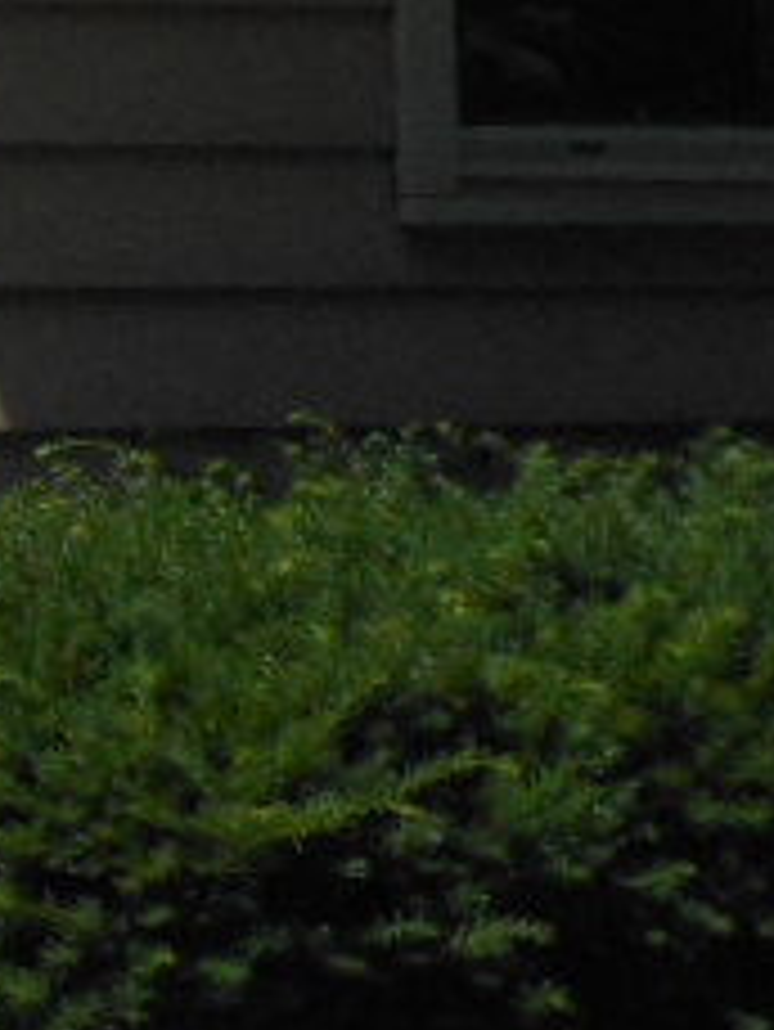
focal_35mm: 125
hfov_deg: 9.7
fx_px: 3723
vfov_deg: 15.4
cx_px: -1364
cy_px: -76
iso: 200
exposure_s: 1/400
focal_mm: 5
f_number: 10.4
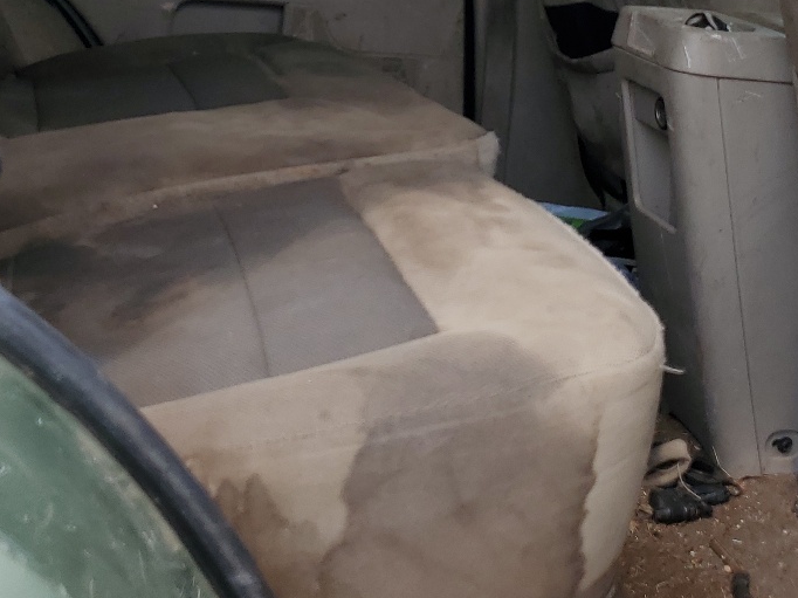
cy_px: -20
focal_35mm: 61
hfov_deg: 31.7
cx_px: 392
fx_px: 1406
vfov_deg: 22.9
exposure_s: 1/1429
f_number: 1.5
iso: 50
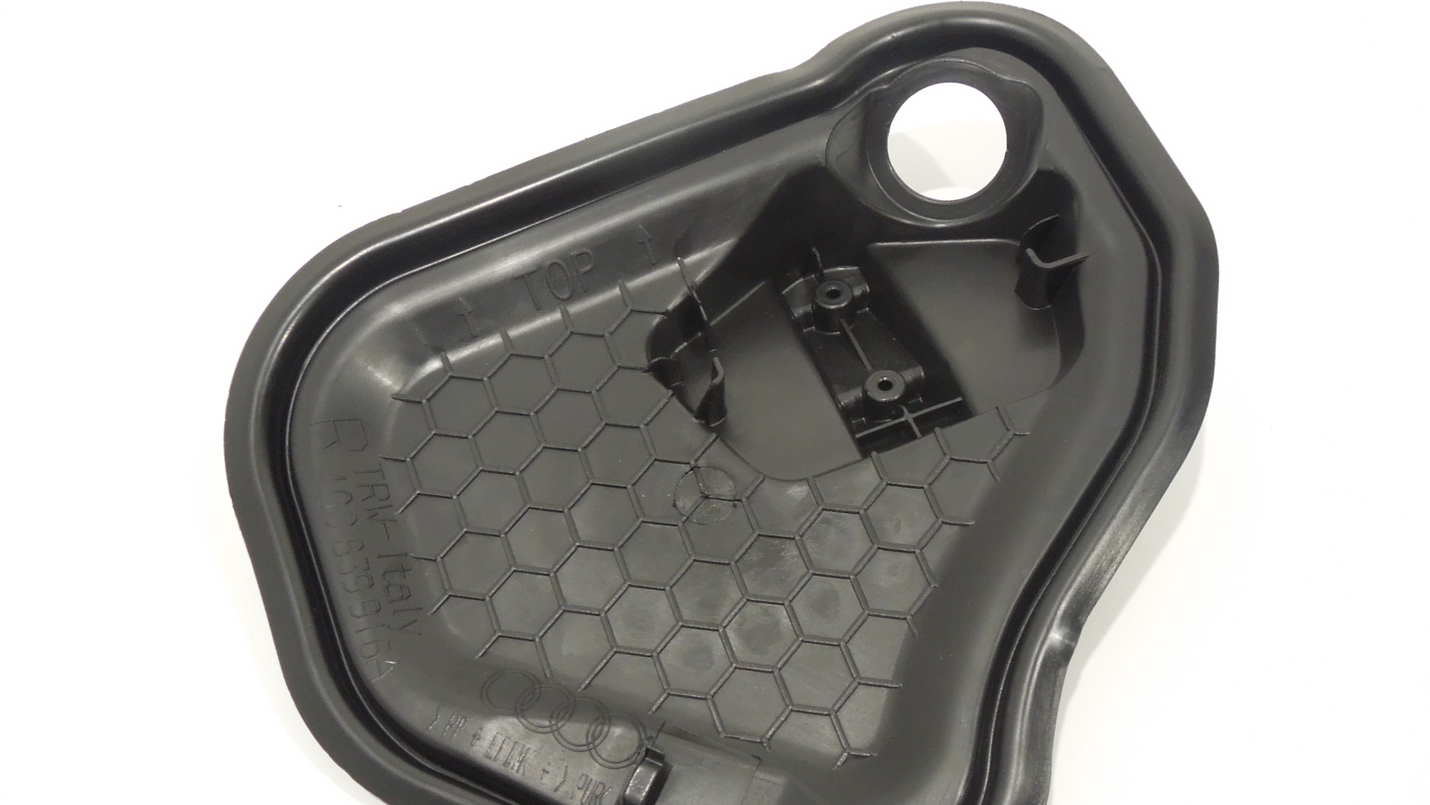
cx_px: 756
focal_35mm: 37
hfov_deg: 54.0
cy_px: 494
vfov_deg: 31.9
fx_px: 1403
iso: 400
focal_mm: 5.6
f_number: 3.6
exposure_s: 1/30
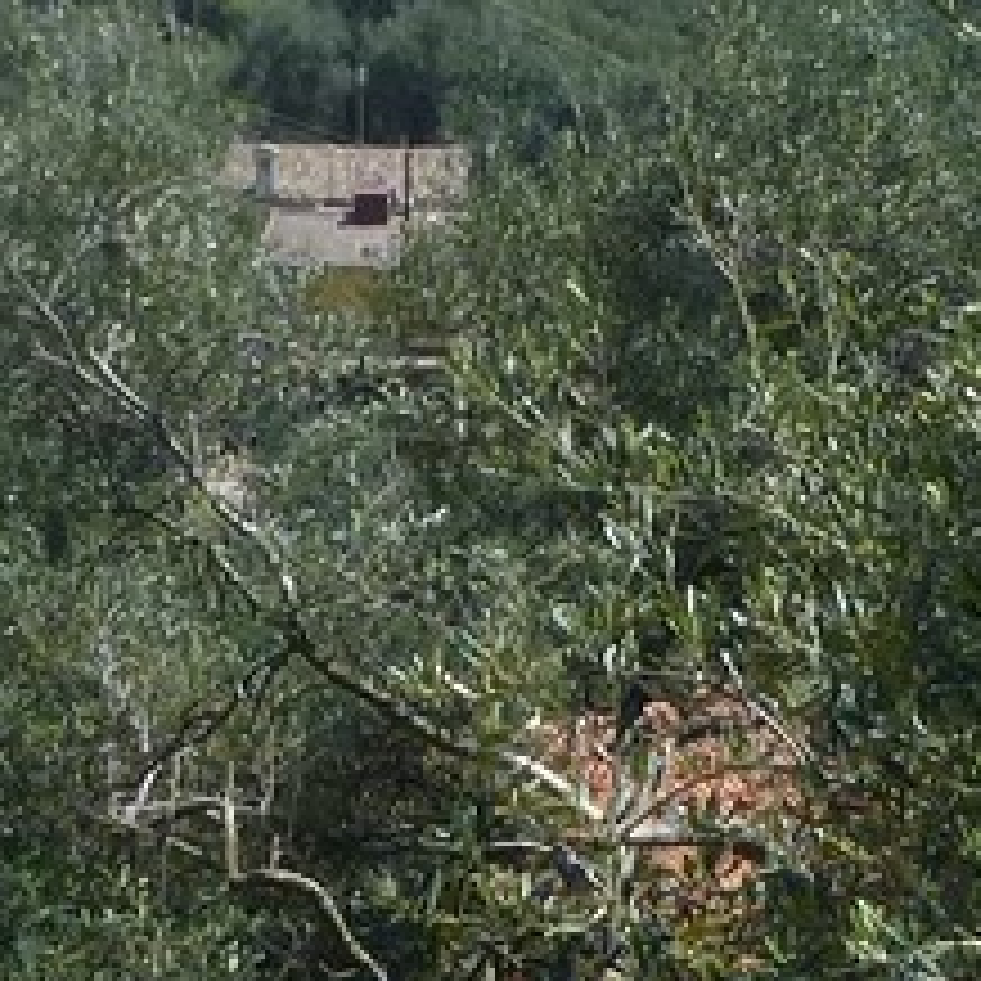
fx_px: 5002
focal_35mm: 156
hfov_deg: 11.1
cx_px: 135
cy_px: 0
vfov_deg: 11.1
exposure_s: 1/800
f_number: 4
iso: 100
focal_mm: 4.3
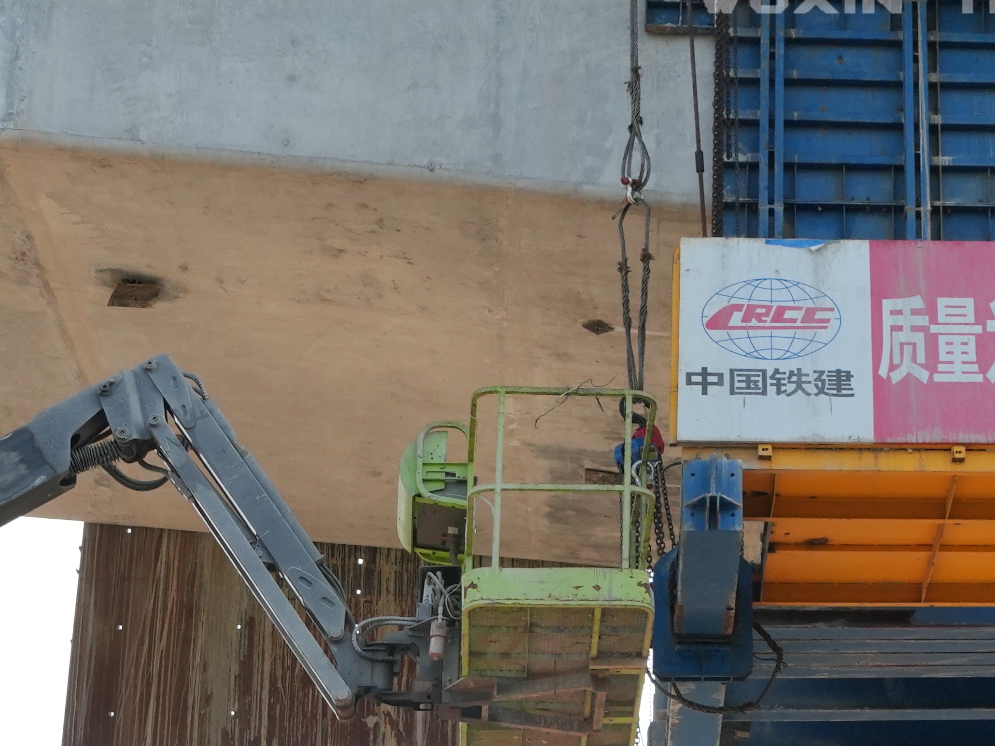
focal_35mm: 104
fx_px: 2990
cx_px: 1203
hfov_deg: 17.9
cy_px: 92
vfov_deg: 14.1
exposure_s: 1/400
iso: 500
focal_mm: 24
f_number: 8
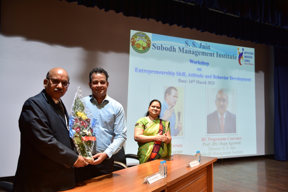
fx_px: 248
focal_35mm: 31
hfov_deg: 60.3
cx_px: 144
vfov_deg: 42.3
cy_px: 96
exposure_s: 1/20
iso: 200
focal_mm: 31
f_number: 4
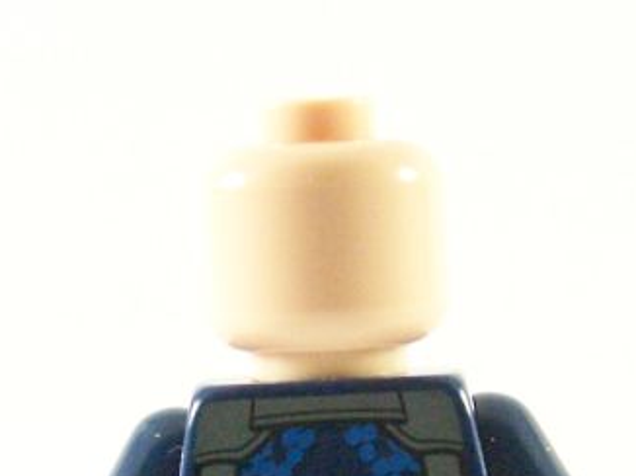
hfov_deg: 5.4
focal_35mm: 368
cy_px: 546
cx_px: 369
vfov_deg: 4.0
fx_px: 6756
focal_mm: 19.4
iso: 400
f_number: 3.6
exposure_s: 1/60
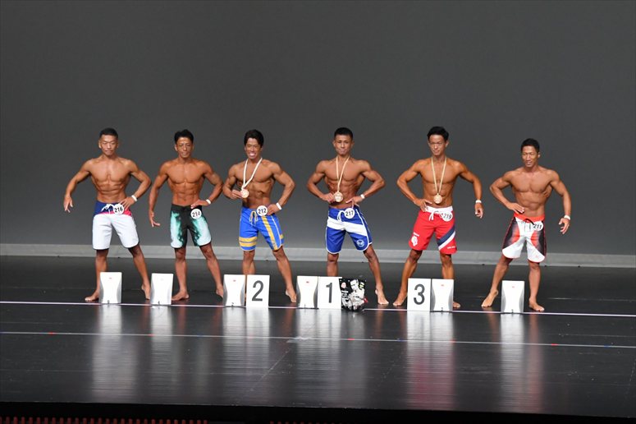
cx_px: 318
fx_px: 3231
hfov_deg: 11.2
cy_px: 212
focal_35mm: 183
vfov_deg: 7.5
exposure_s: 1/400
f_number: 5.6
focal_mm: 122
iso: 5000
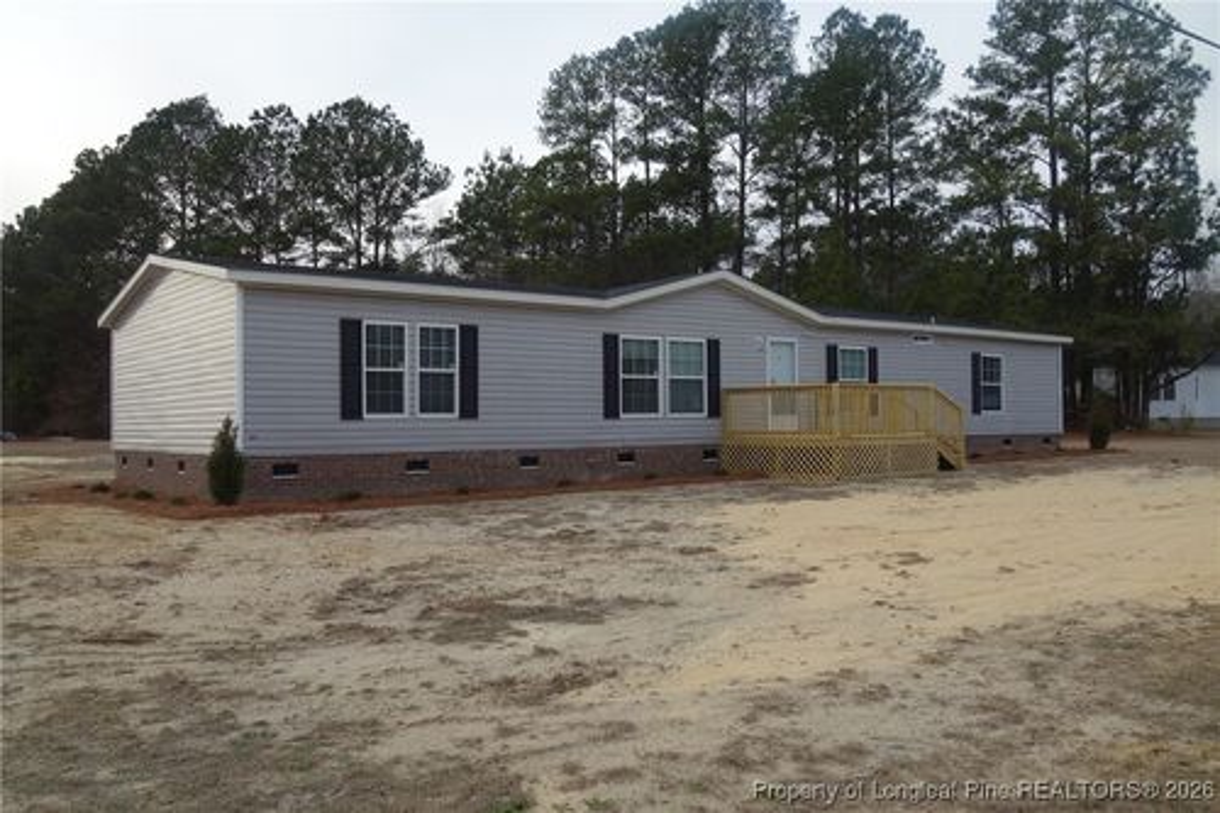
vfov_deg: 41.1
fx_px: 1084
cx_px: 610
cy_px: 406
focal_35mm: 32
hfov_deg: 58.7
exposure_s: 1/200
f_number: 5.6
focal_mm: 12.03
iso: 125
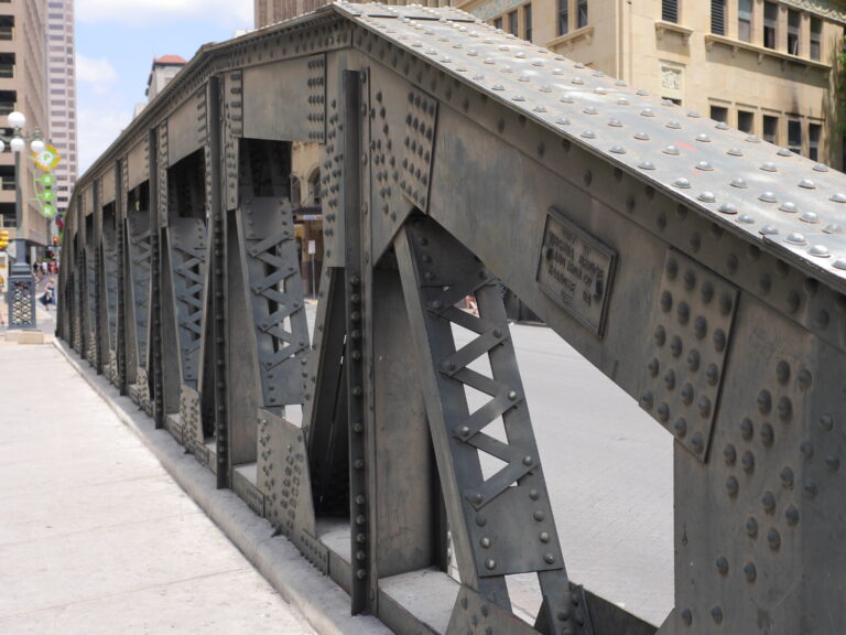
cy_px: 318
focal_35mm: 50
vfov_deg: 29.1
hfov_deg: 38.2
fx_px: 1222
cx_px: 423
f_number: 4
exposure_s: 1/1000
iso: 200
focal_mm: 25
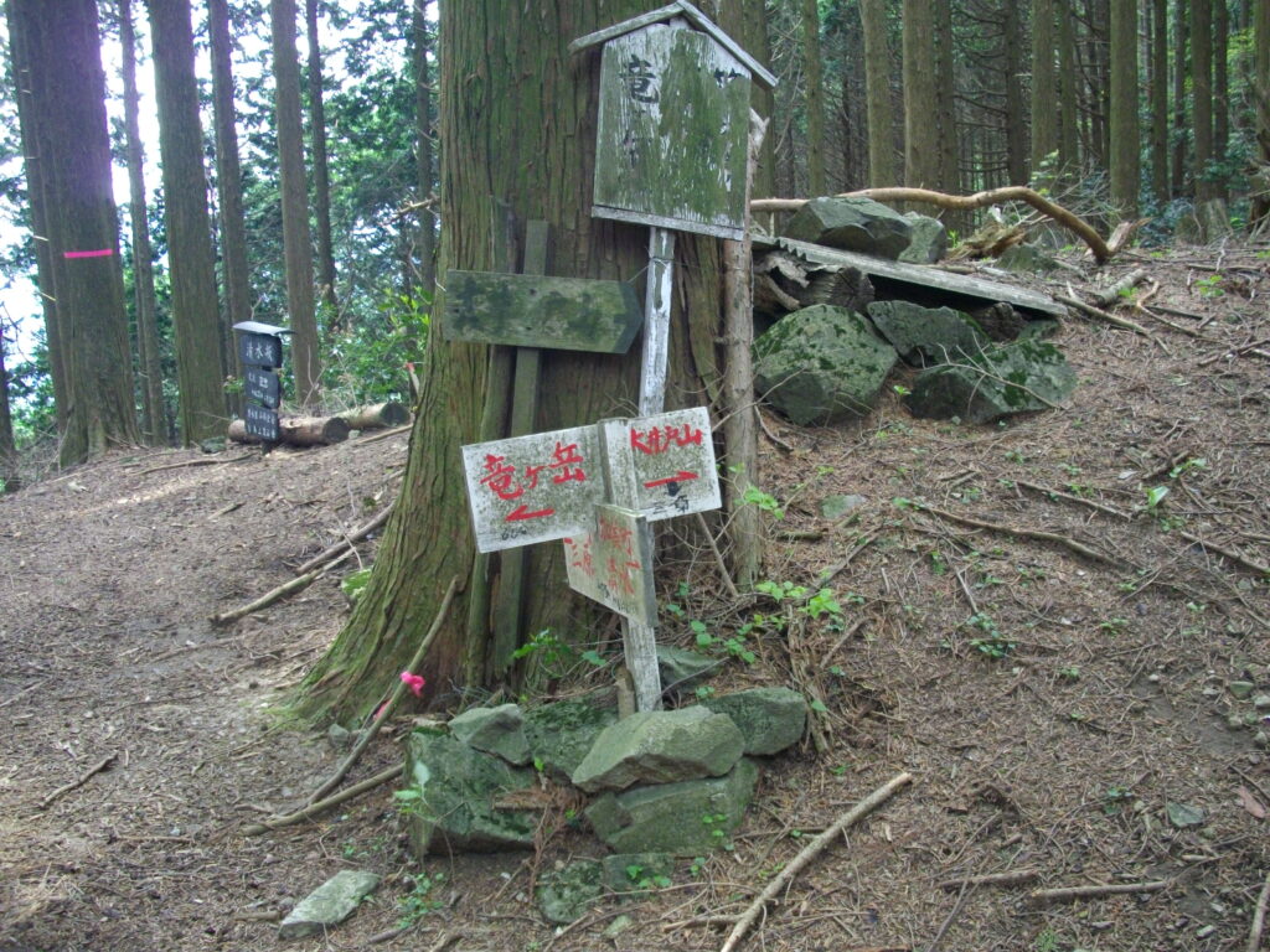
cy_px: 476
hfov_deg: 50.1
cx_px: 635
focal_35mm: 37
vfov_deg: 38.7
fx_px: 1357
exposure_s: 1/60
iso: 200
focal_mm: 6.2
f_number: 2.8
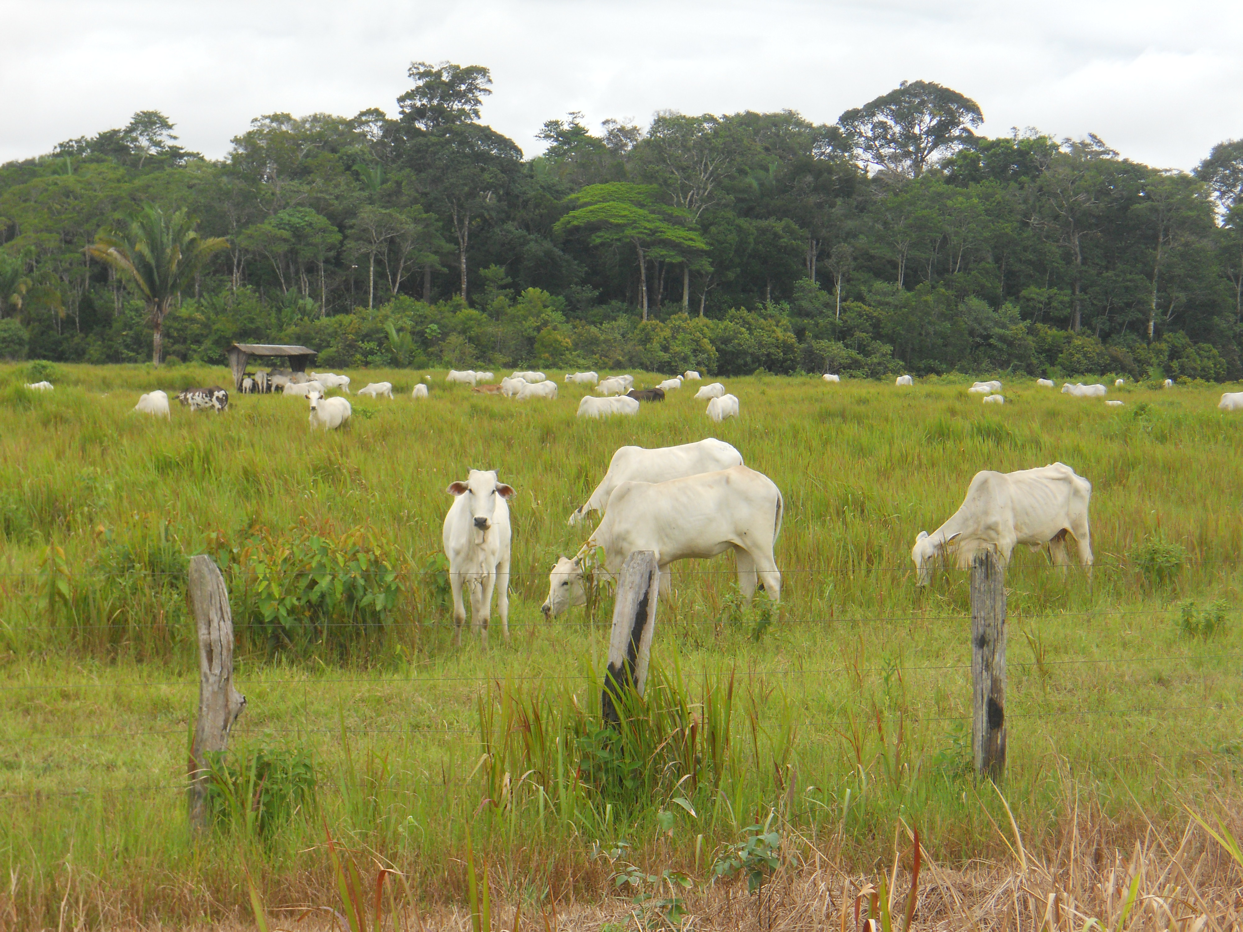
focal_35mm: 100
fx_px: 3591
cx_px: 622
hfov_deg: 19.6
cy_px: 466
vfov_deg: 14.8
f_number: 5.4
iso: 125
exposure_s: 1/250
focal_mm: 17.9
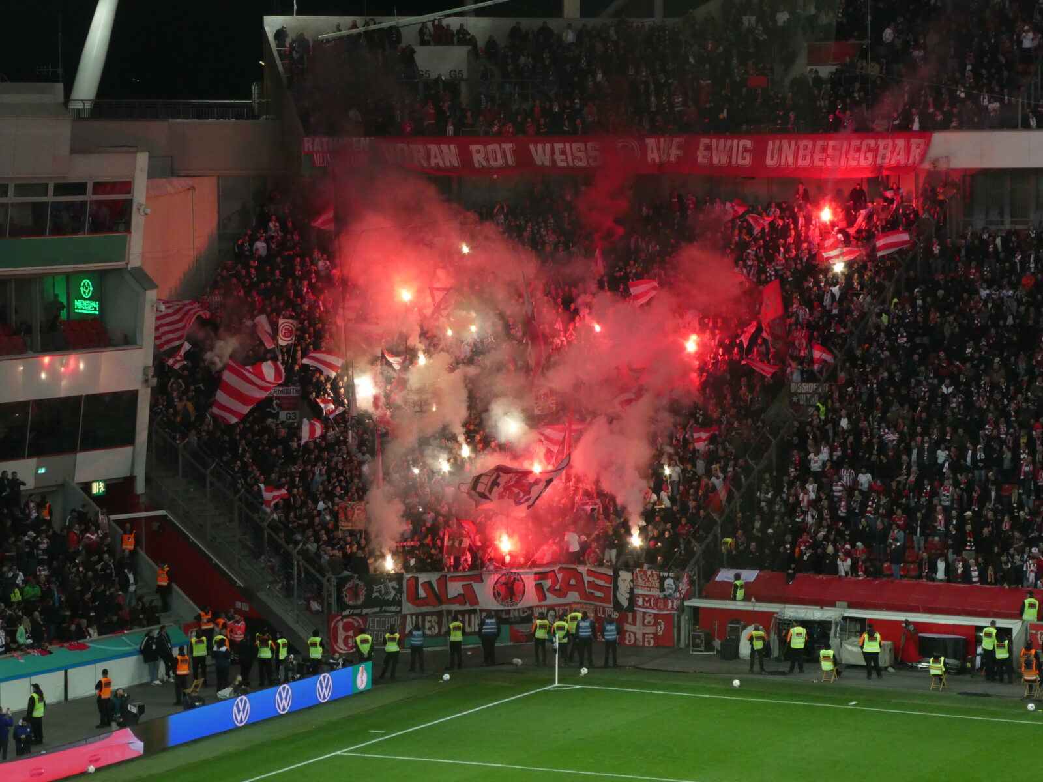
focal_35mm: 115
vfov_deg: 12.9
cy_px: 391
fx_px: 3465
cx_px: 522
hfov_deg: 17.1
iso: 400
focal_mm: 20.6
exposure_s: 1/125
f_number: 5.1
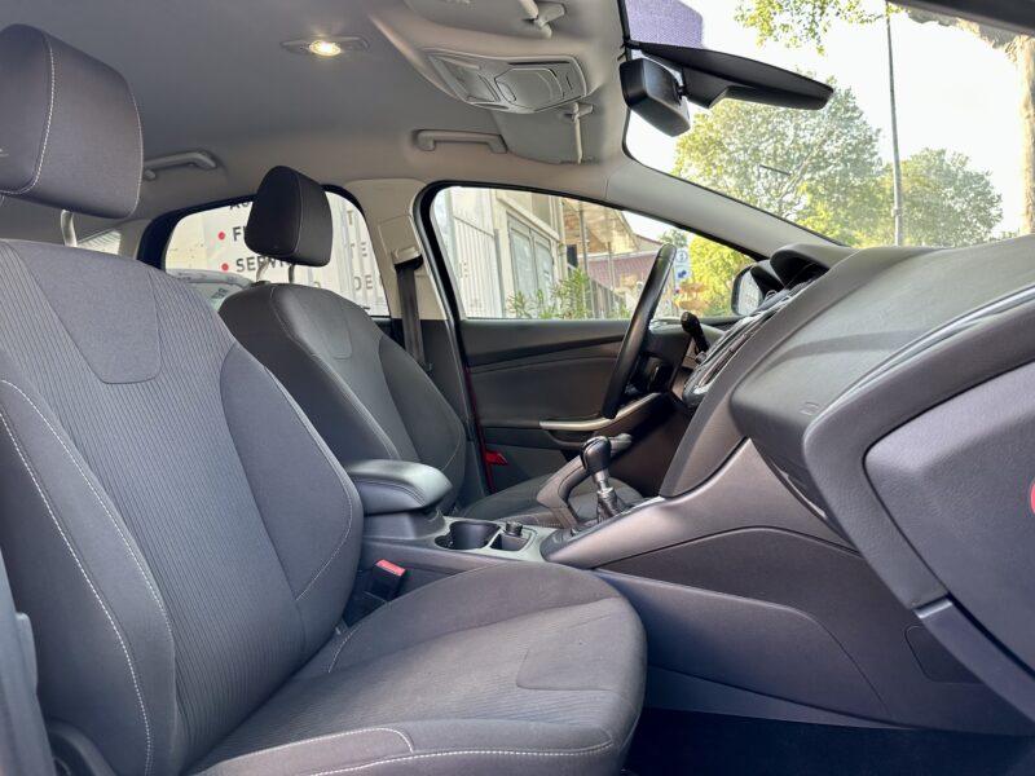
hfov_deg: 71.6
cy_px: 388
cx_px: 518
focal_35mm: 24
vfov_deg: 56.8
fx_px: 718
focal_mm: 6.86
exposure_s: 1/122
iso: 100
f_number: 1.78
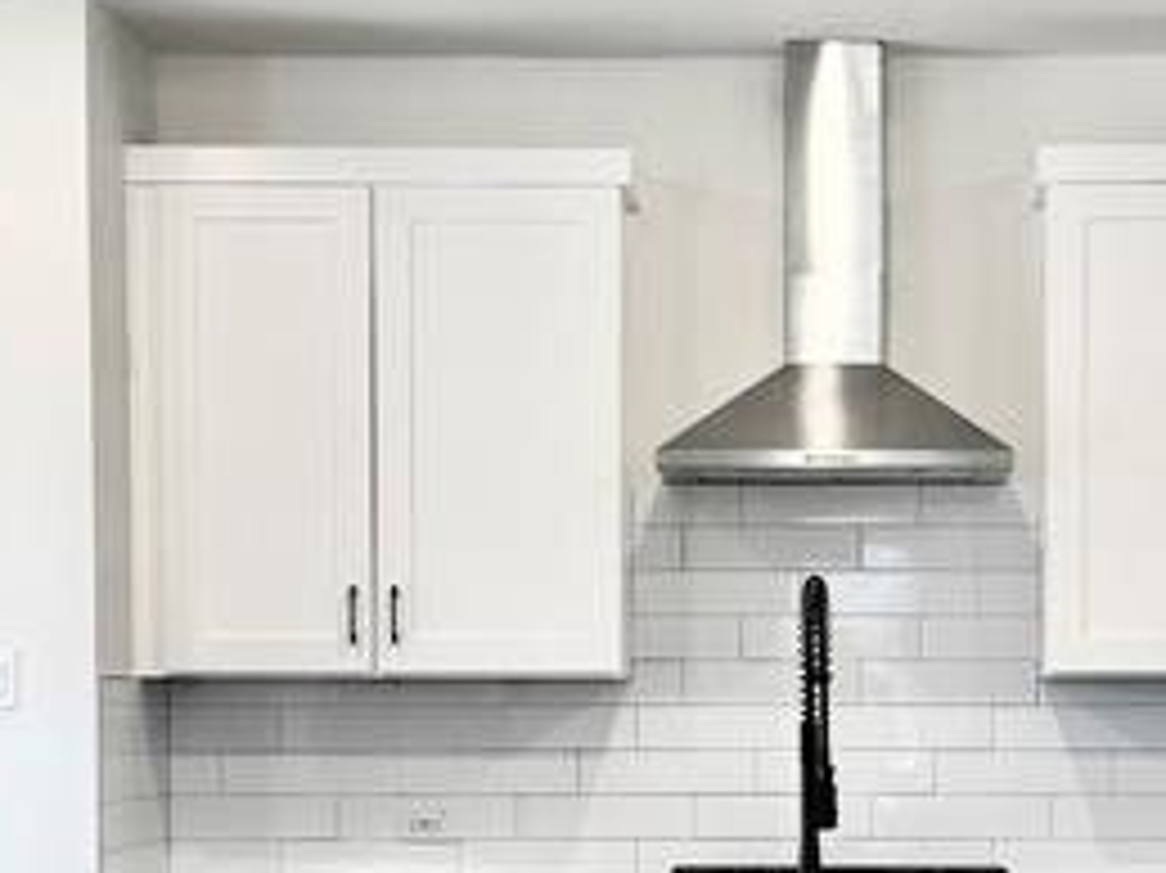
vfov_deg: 15.4
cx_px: 806
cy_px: 765
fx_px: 3198
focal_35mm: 95
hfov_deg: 20.6
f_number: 1.78
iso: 125
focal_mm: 6.76
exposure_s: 1/120
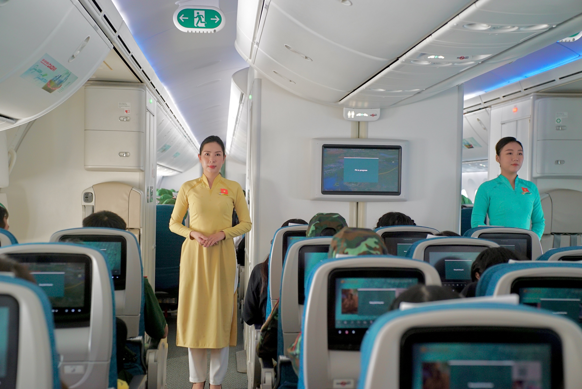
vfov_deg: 29.9
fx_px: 728
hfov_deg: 43.6
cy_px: 194
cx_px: 291
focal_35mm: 45
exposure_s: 1/80
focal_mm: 45
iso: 800
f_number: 3.5
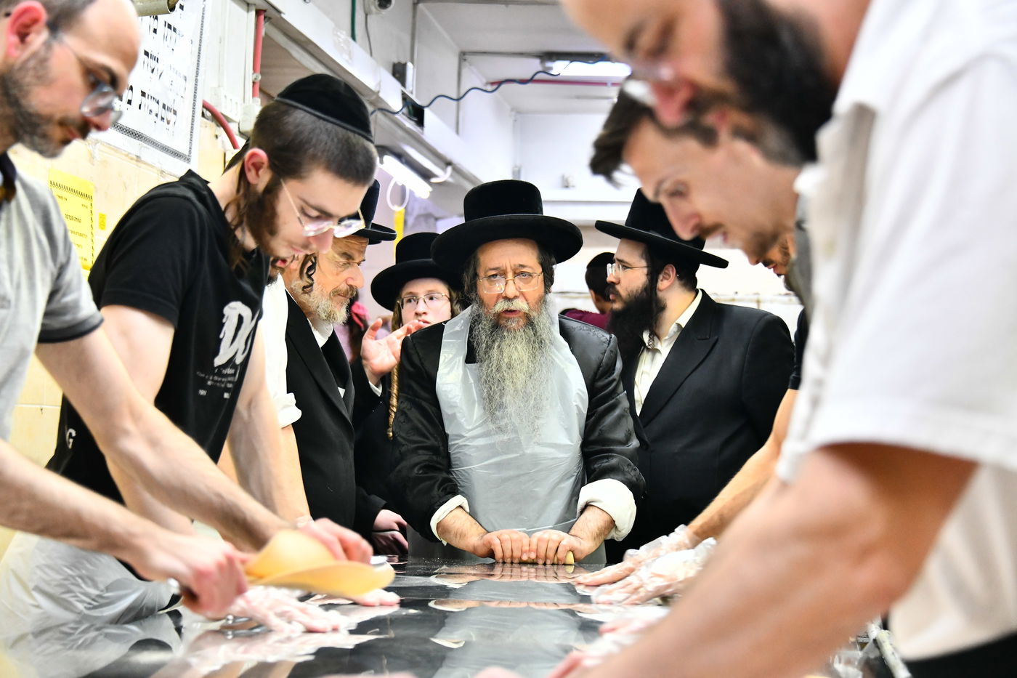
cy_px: 339
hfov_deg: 28.1
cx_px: 508
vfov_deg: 18.9
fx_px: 2034
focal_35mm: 72
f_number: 5
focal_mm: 72
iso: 3200
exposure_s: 1/160
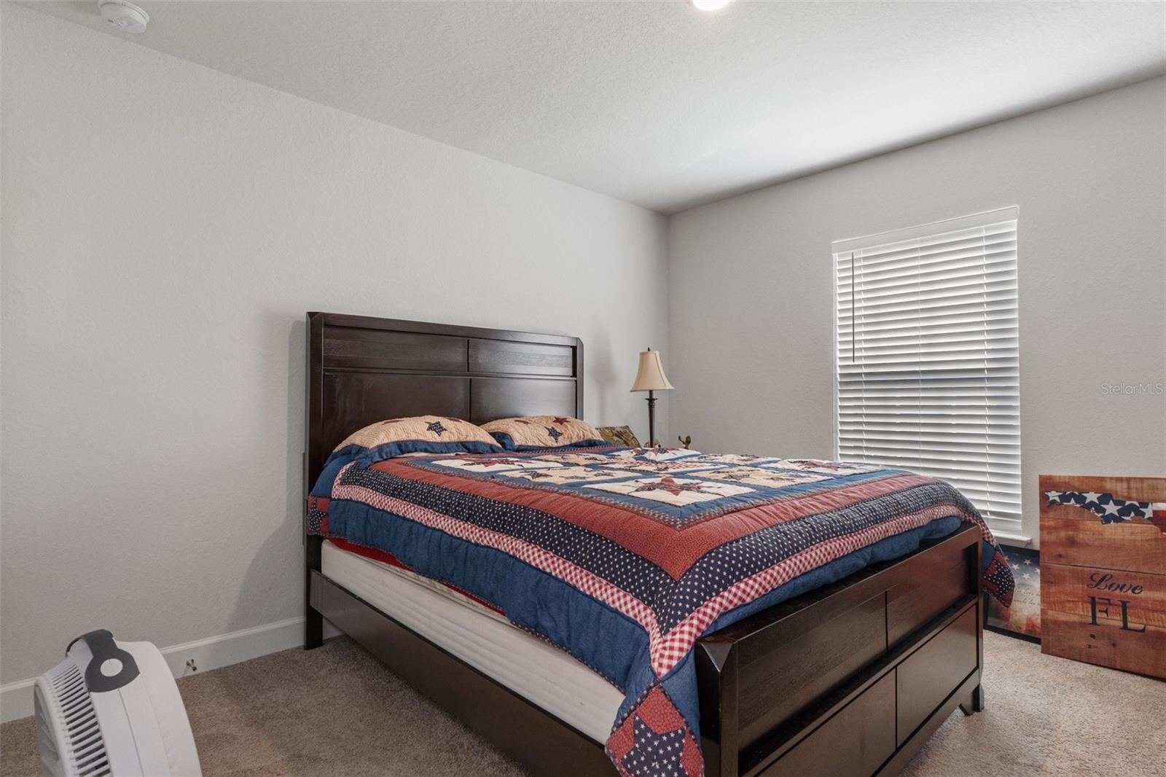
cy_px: 388
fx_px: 583
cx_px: 583
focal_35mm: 18
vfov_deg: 67.4
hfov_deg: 90.0
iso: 1000
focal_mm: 12
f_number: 8
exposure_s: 1/15
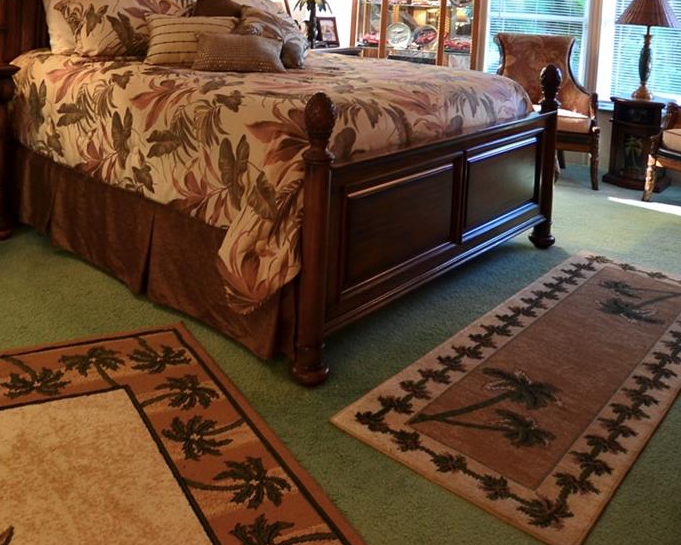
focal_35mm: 33
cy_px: 24
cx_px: 211
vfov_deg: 40.1
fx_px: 665
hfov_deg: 52.8
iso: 200
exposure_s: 1/20
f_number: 3.5
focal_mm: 10
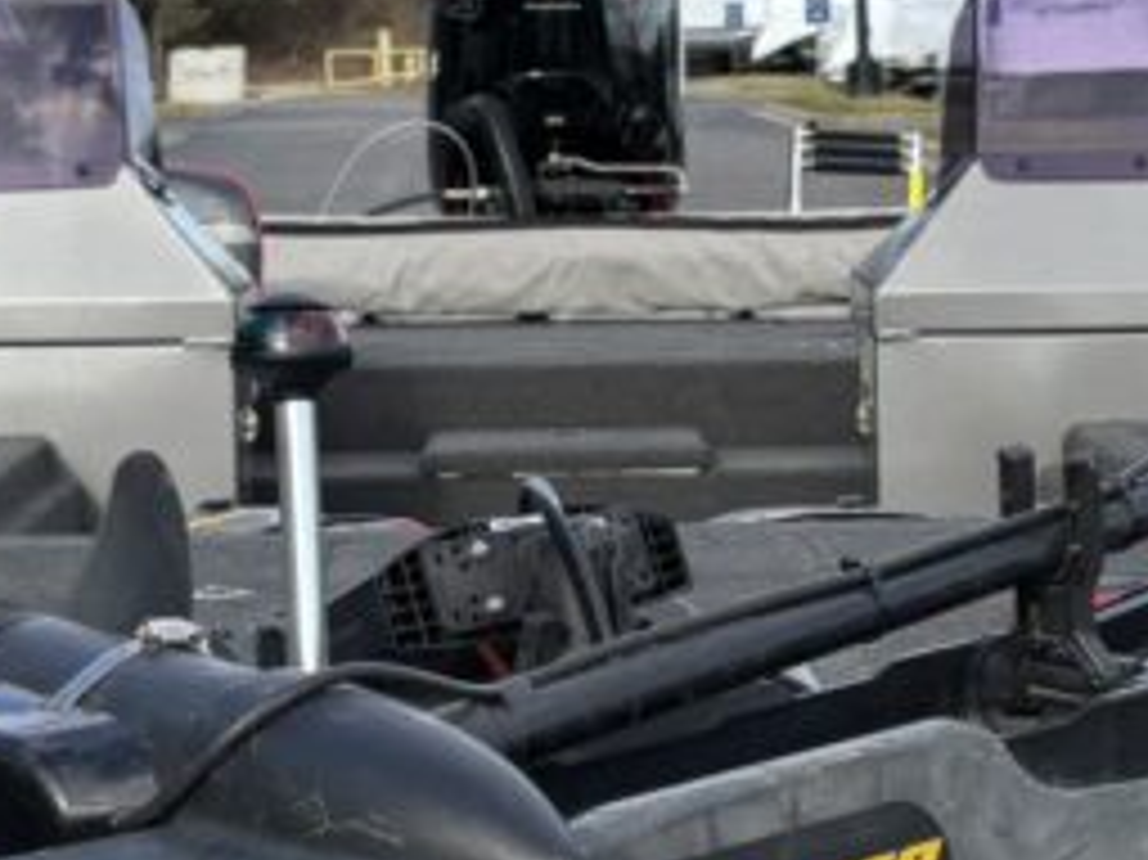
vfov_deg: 13.6
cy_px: 549
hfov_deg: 18.1
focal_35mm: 109
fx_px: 3613
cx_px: 610
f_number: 1.6
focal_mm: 5.96
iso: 50
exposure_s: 1/1876
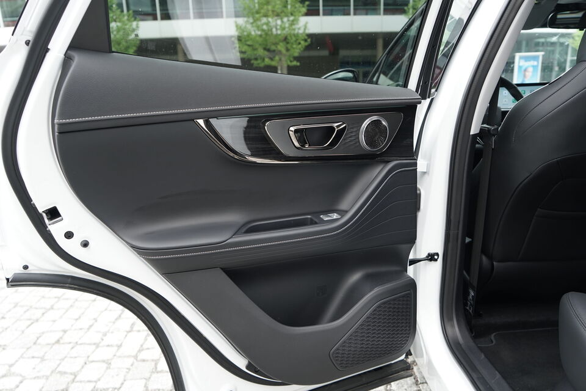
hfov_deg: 69.4
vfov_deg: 49.6
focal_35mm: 26
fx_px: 423
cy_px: 196
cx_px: 293
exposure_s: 1/125
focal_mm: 26
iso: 320
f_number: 4
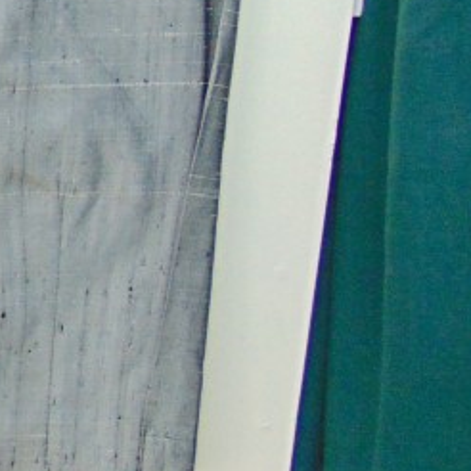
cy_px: 124
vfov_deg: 18.8
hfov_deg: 14.9
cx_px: -507
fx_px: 1416
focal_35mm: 92
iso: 200
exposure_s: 1/40
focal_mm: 4.5
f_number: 3
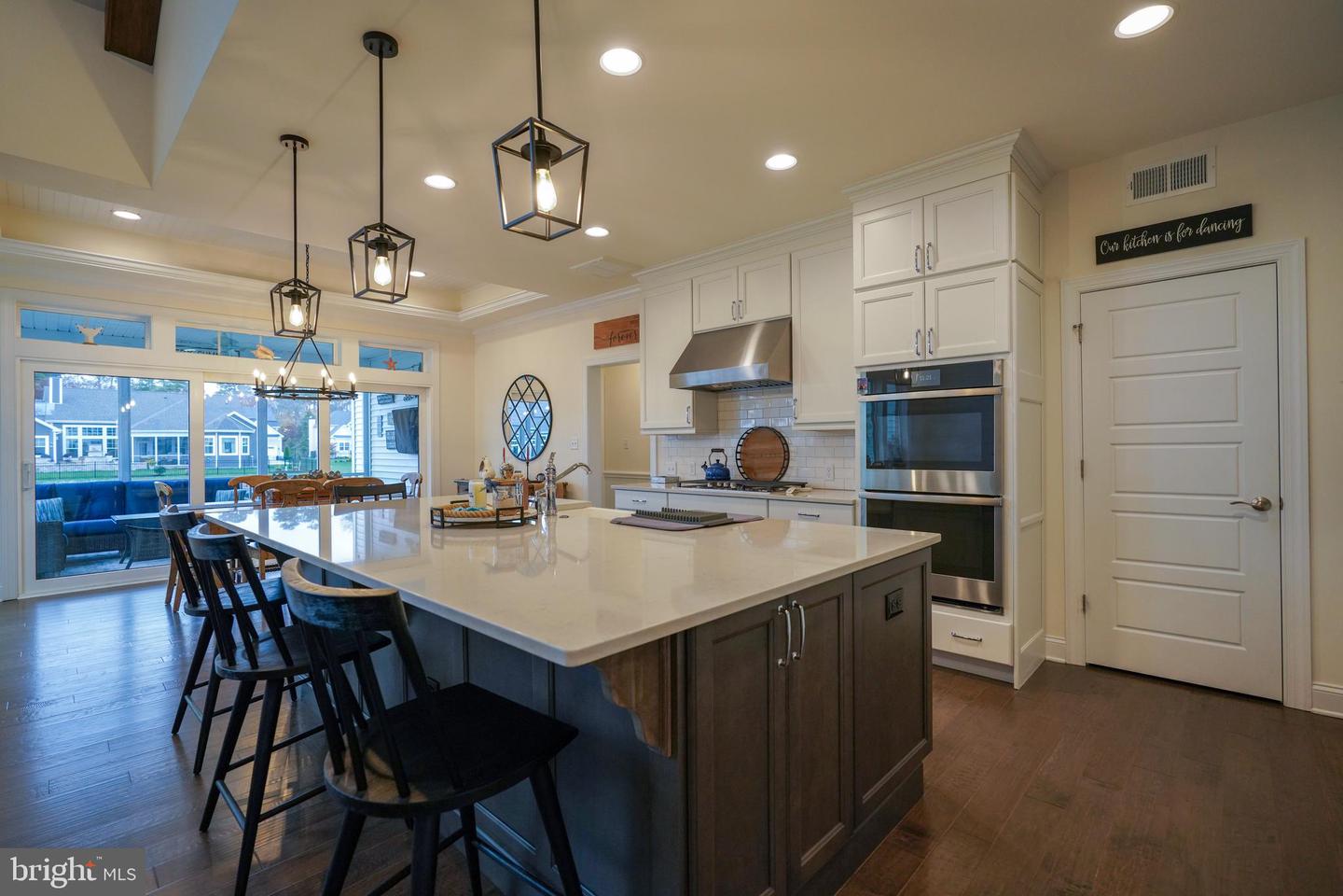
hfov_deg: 96.7
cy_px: 448
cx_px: 672
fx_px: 597
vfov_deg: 73.7
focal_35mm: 16
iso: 1250
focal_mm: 16
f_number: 4
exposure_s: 1/160
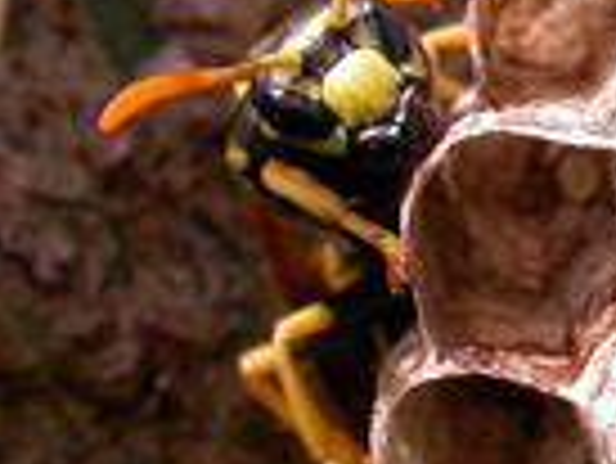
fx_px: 4043
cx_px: 895
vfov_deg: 6.6
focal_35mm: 227
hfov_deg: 8.5
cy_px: 320
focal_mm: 16.2
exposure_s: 1/182
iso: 100
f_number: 7
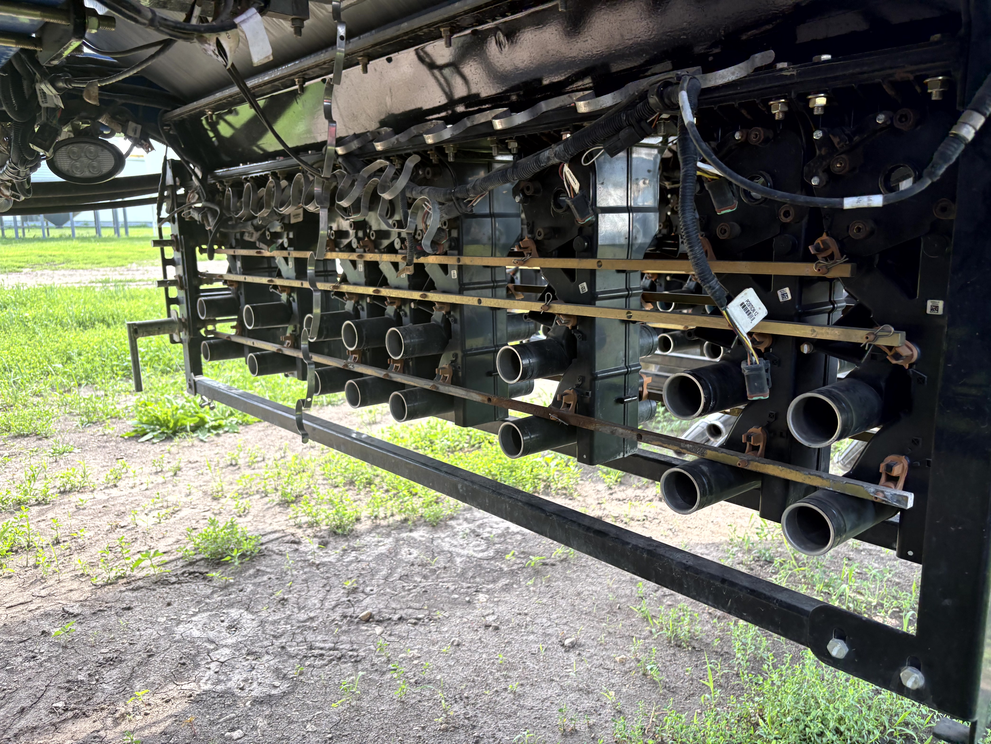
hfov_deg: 67.3
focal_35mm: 26
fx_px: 744
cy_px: 372
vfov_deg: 53.1
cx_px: 496
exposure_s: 1/179
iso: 40
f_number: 1.6
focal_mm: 5.96
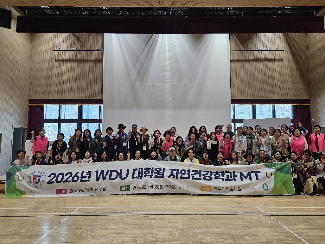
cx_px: 169
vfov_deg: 56.8
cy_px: 120
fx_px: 225
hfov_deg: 71.6
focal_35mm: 24
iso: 160
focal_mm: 5.4
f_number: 1.8
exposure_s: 1/120
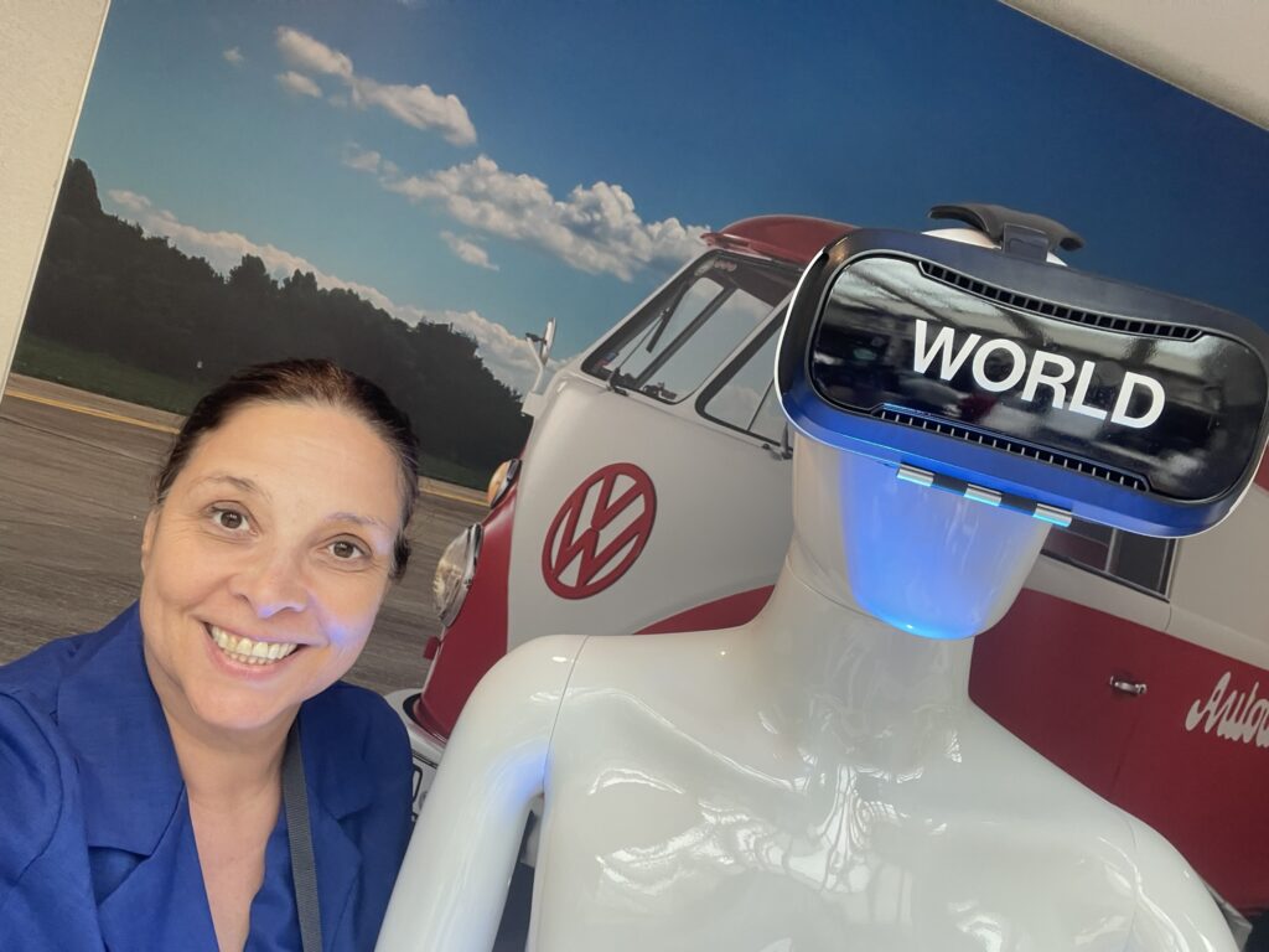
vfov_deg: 58.9
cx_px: 634
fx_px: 843
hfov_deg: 73.9
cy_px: 476
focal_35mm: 23
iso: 100
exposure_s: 1/61
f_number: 2.2
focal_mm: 2.71
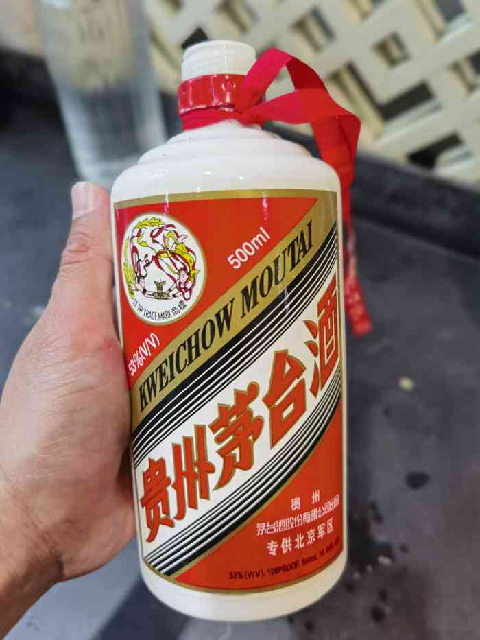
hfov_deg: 51.4
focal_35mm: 27
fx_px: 499
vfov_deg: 65.3
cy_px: 320
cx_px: 240
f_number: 4
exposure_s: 1/33.3
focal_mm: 6.71
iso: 125
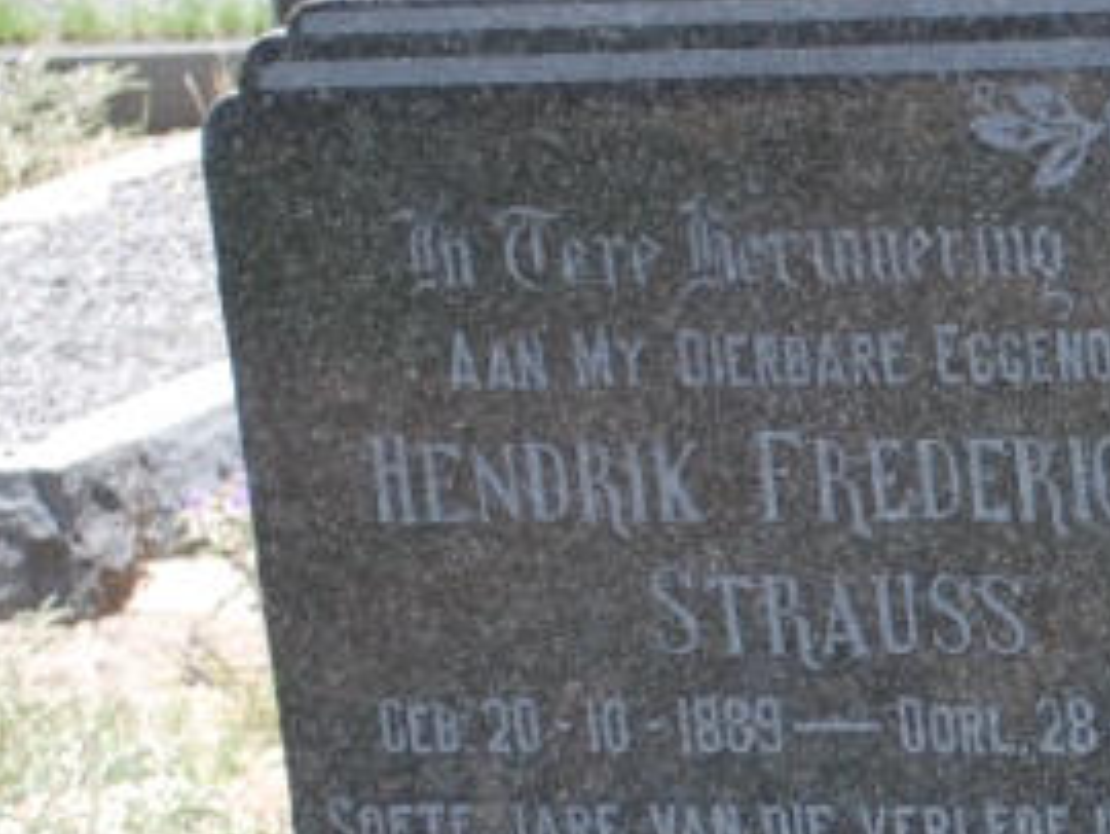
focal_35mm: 219
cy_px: 811
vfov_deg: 6.8
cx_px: 1990
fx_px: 7029
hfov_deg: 8.7
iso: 100
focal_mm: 40
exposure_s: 1/160
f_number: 6.3
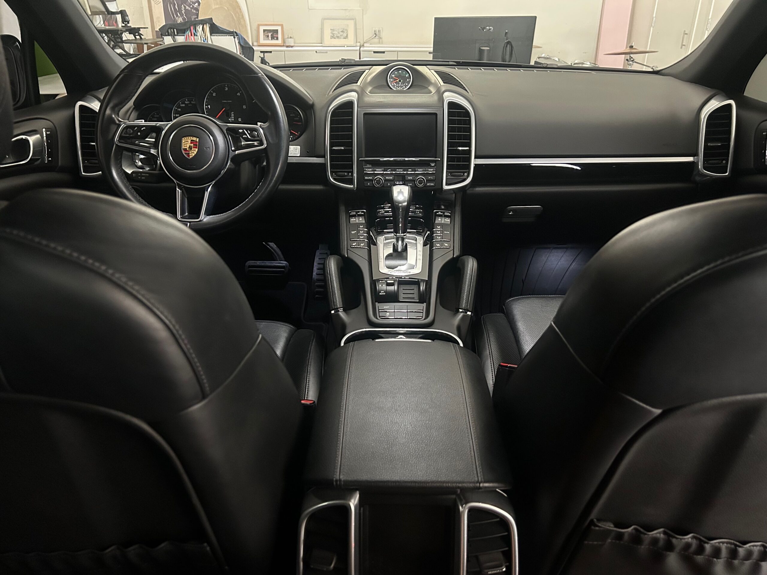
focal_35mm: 26
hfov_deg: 67.3
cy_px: 288
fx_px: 576
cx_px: 384
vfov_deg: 53.1
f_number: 1.5
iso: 640
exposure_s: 1/38
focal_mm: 5.7
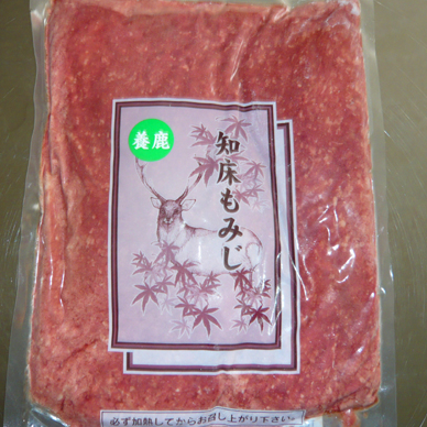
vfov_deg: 48.4
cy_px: 208
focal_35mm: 34
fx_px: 474
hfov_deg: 48.4
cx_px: 198
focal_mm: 4.6
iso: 100
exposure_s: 1/30
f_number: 2.8
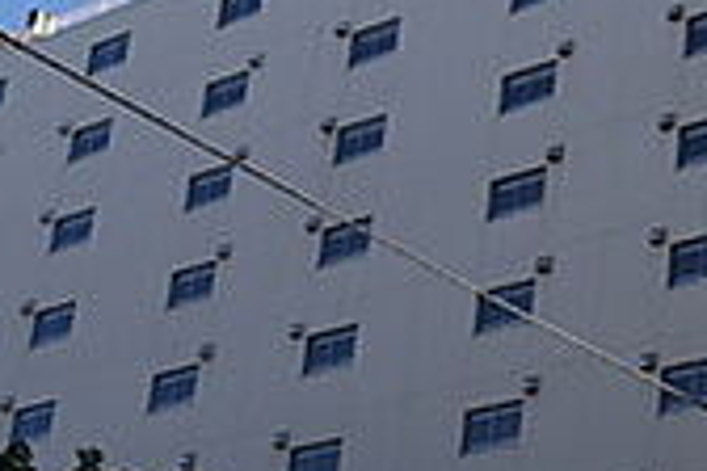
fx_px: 2396
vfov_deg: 11.0
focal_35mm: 122
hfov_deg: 16.4
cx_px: 741
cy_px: -126
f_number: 5.6
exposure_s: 1/500
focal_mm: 11.69
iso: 125
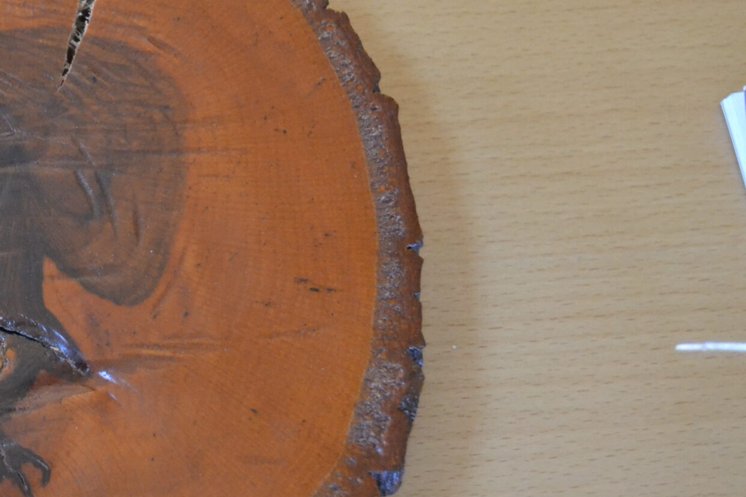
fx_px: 1927
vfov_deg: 14.7
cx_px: -20
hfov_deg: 21.1
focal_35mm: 93
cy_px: 222
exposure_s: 1/80
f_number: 4.2
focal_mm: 30
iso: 3200
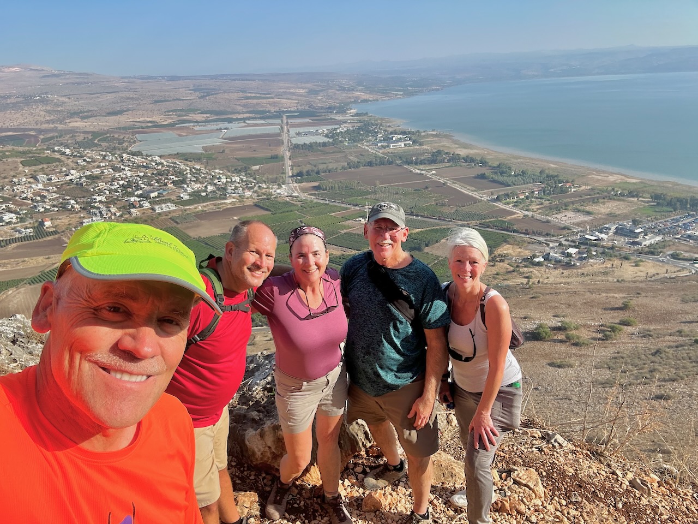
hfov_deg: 73.9
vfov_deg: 58.9
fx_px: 464
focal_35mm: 23
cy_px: 262
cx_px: 349
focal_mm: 2.69
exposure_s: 1/1038
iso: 25
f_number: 1.9
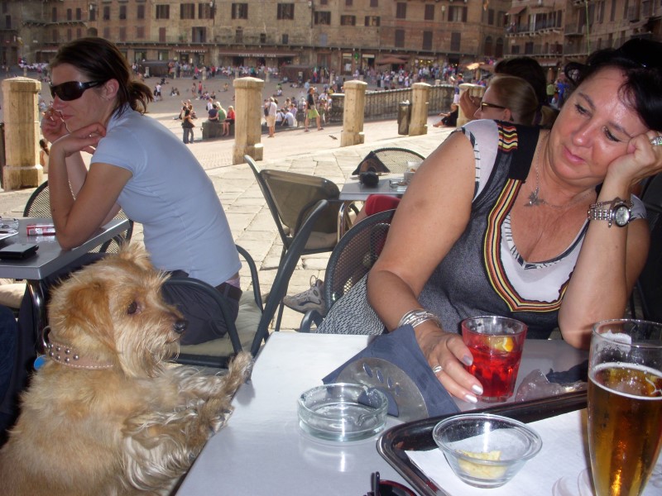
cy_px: 248
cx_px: 331
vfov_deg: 37.7
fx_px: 727
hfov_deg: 49.0
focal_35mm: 38
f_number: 3.3
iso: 100
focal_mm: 6.3
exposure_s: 1/400
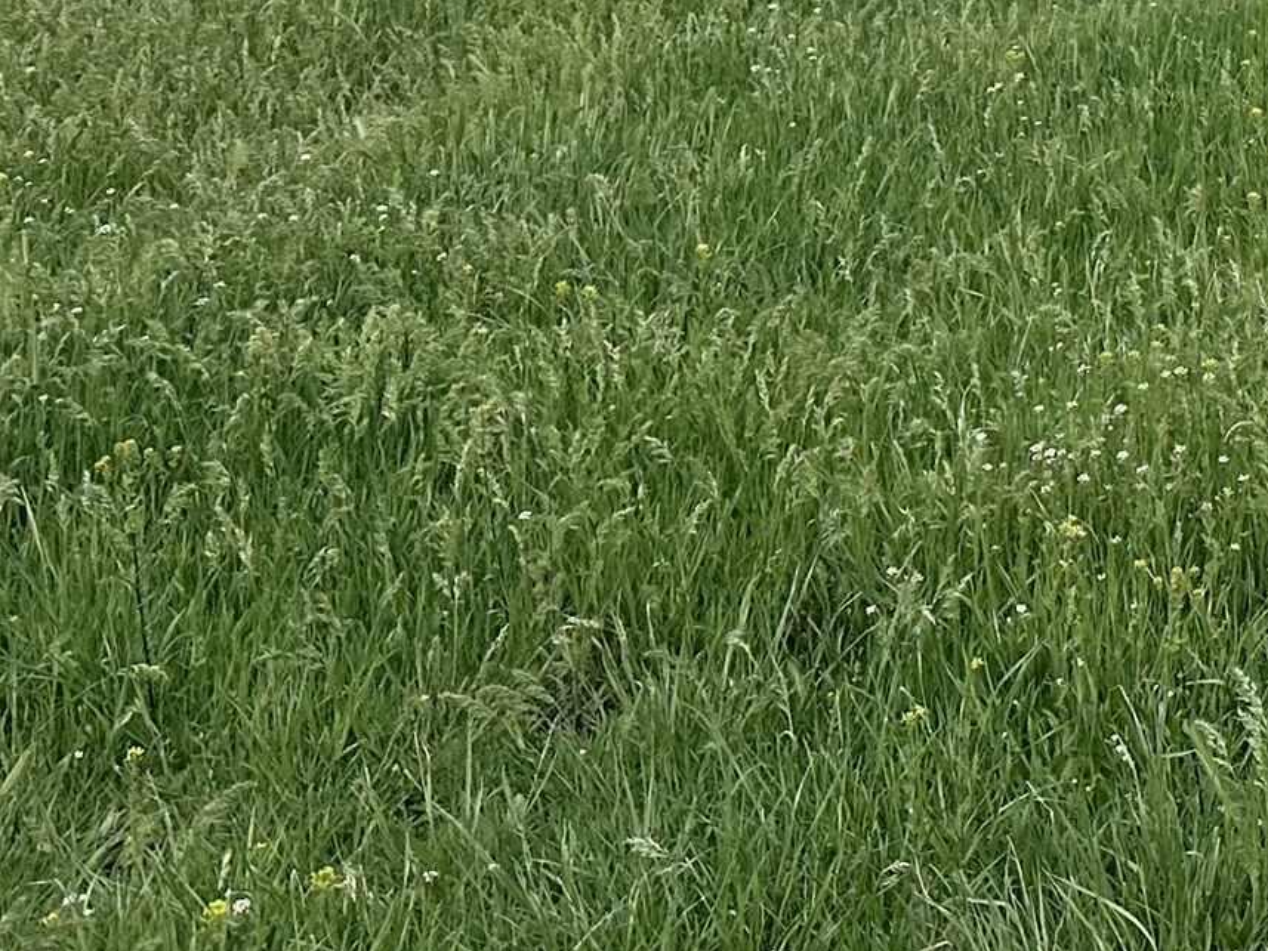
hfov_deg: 18.4
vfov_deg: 15.1
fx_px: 3151
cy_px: -711
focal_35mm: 86
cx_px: 2213
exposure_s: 1/5525
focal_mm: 6.86
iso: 80
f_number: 1.78
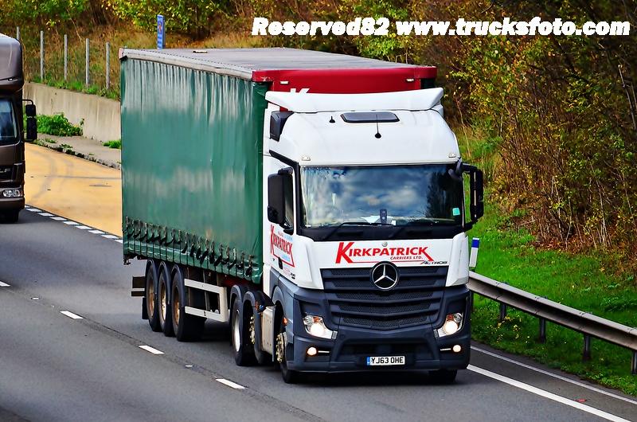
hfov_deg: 4.6
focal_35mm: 450
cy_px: 211
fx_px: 7947
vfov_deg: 3.0
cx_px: 318
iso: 320
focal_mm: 300
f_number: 5.6
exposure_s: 1/640
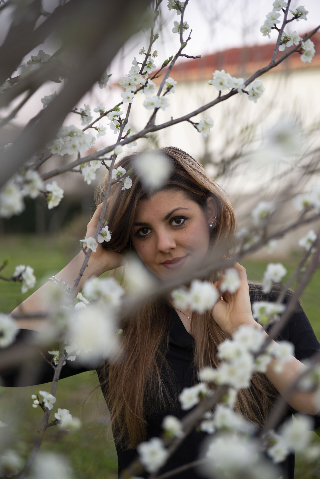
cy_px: 240
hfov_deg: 18.2
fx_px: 999
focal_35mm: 75
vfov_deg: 27.0
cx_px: 160
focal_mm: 75
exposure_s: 1/30
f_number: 2.8
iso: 400
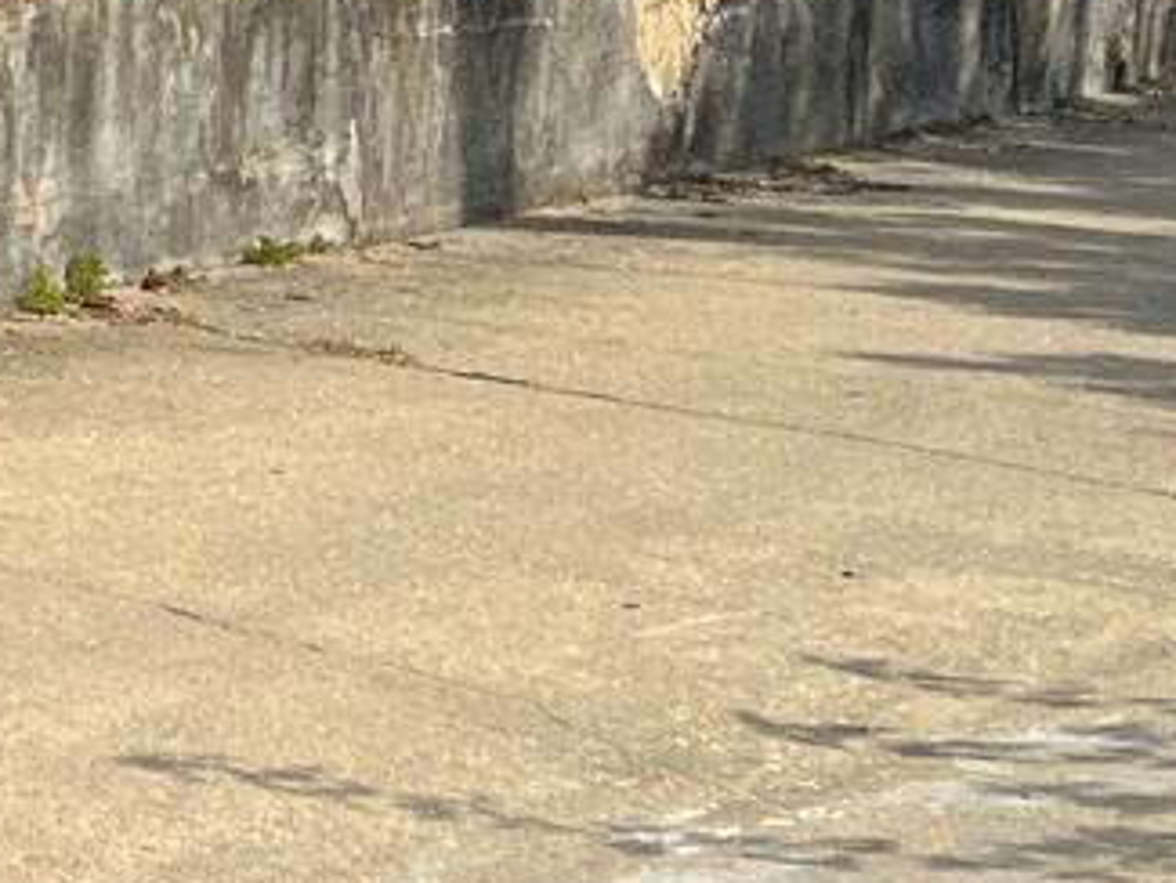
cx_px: -981
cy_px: -981
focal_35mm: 164
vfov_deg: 8.5
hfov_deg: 11.2
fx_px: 5574
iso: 50
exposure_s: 1/3571
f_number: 1.5
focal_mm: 5.7
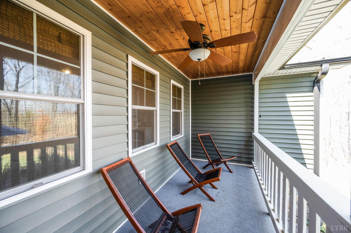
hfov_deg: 104.3
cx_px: 176
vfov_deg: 81.1
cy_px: 116
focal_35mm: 14
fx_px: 136
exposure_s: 1/100
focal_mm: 14
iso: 800
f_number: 6.3
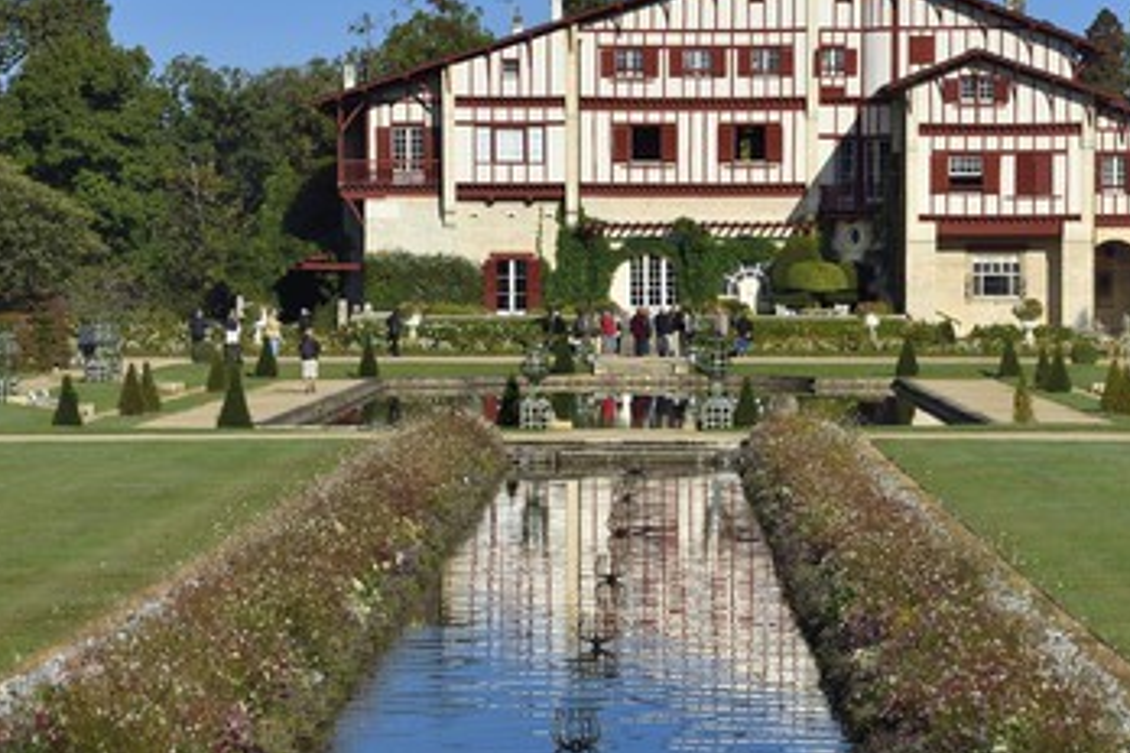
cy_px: 315
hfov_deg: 10.0
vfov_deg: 6.7
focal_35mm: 205
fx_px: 6434
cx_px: 656
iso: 200
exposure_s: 1/250
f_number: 13
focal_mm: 170
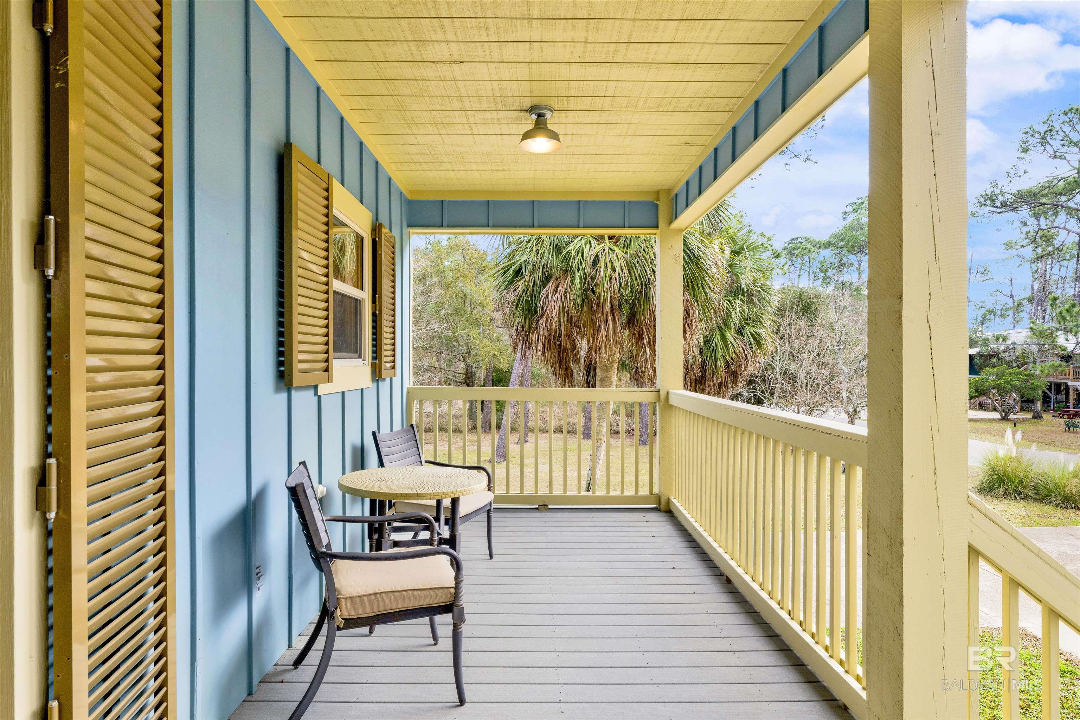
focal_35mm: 20
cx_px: 540
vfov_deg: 61.9
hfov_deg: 84.0
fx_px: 600
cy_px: 360
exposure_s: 1/80
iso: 400
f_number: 11
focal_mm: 20
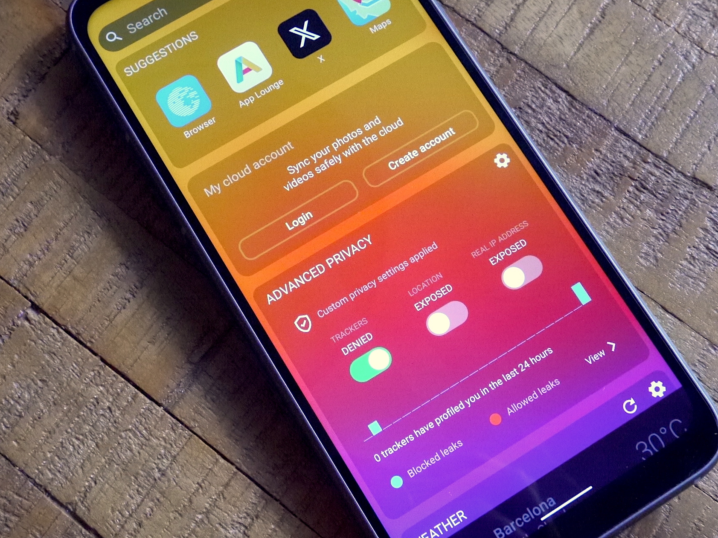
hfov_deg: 35.5
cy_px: 243
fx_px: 1120
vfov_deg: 27.0
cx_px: 365
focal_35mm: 54
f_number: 11
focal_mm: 20
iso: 3200
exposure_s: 1/50
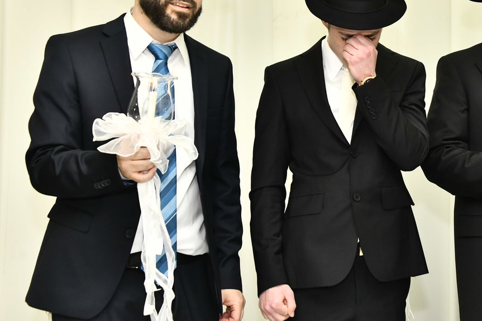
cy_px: 76
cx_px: 369
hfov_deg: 27.3
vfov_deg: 18.5
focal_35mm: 73
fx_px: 977
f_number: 5.6
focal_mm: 45
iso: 2000
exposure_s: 1/125
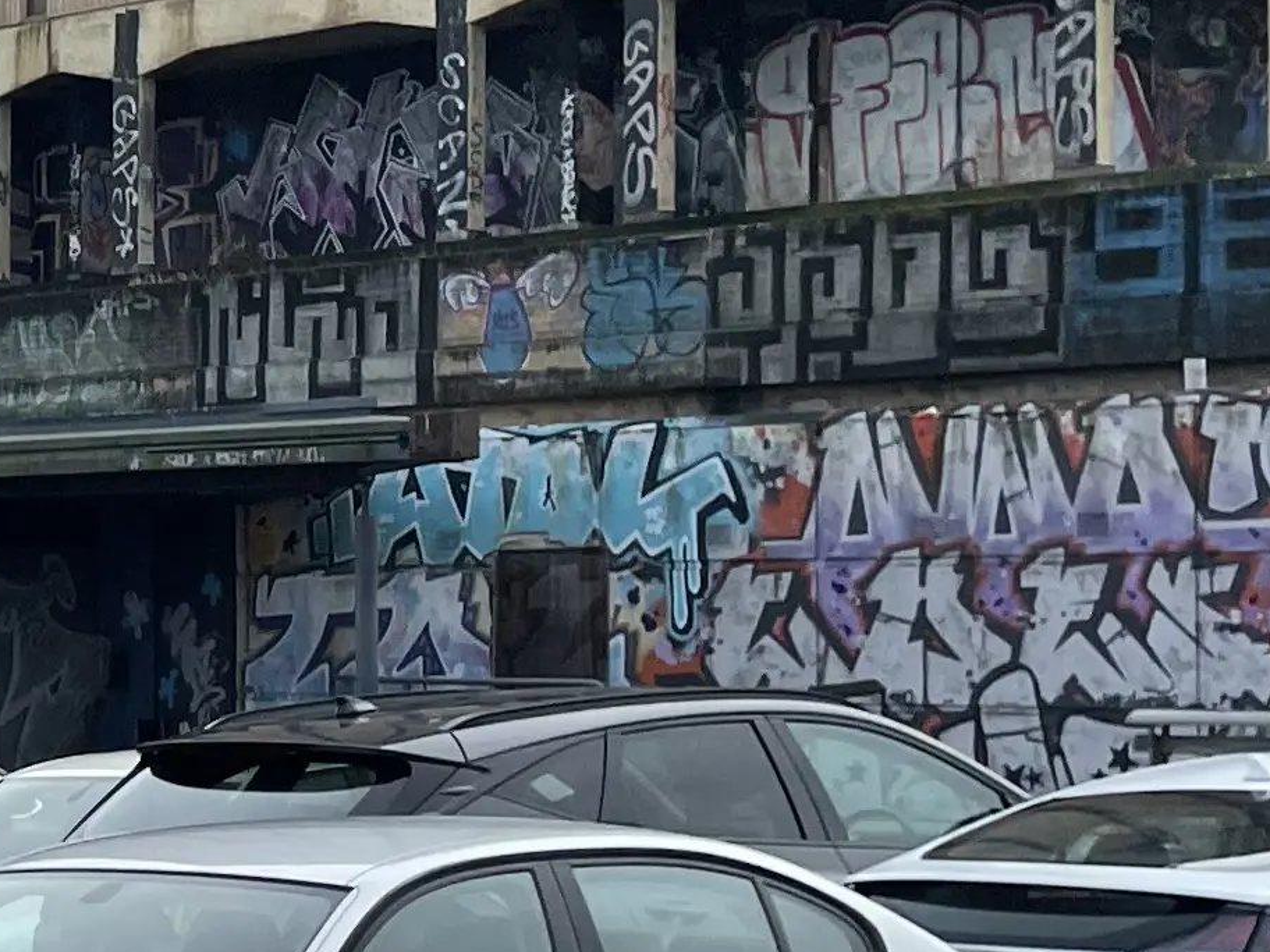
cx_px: -1178
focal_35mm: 115
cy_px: 612
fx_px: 4219
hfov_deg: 14.5
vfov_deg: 12.9
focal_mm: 4.2
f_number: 1.6
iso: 32
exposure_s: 1/2304
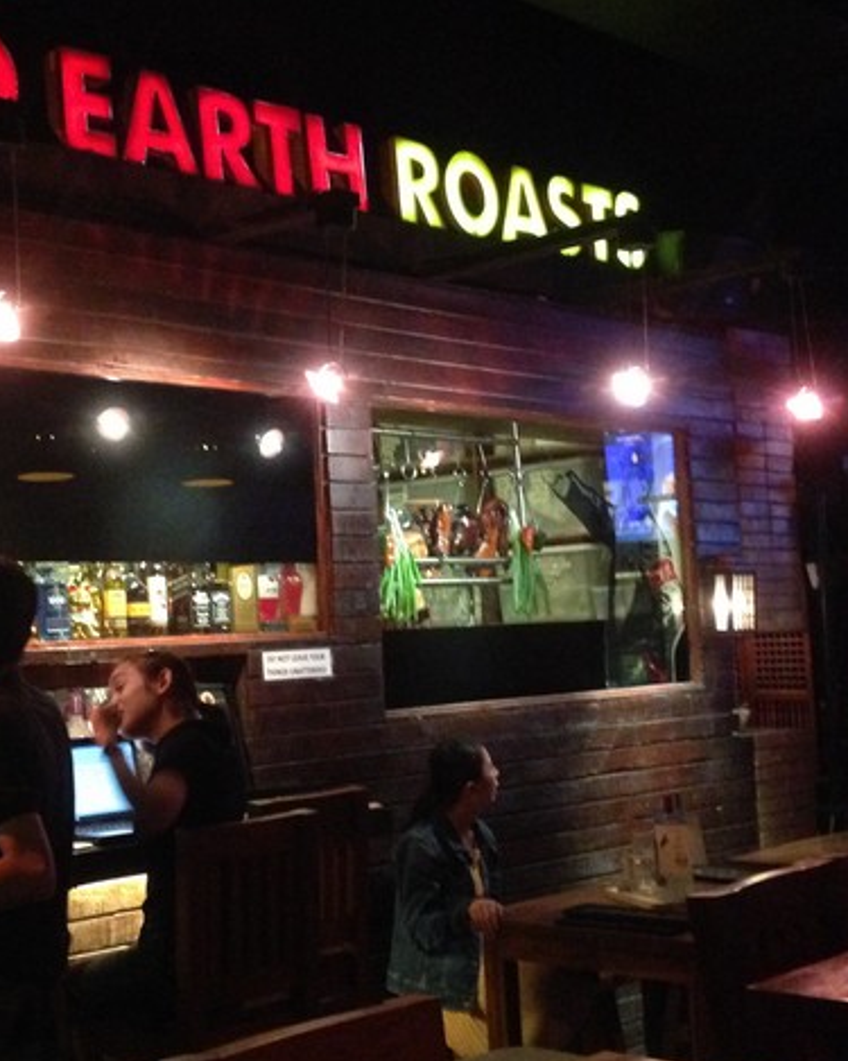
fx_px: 1726
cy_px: 532
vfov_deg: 34.2
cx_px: 271
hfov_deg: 27.4
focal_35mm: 55
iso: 800
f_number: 2.4
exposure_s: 1/15
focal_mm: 4.12
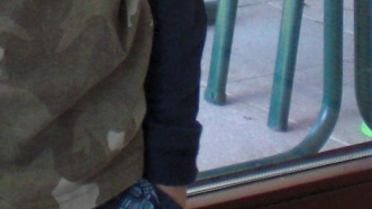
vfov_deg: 5.9
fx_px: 1972
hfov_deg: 10.7
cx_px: -16
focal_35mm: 200
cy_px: -202
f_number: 3.1
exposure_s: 1/80
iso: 200
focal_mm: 6.3
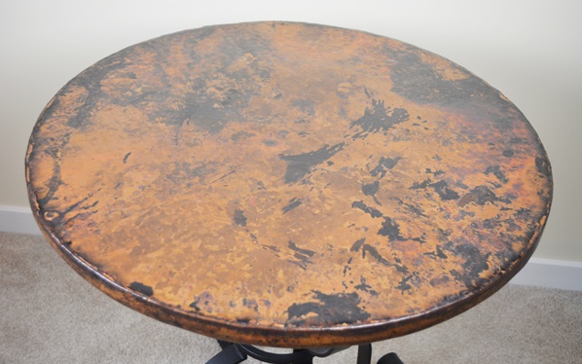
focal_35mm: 45
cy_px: 182
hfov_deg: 44.8
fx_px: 706
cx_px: 291
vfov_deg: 28.9
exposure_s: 1/60
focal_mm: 29
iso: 640
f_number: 4.5
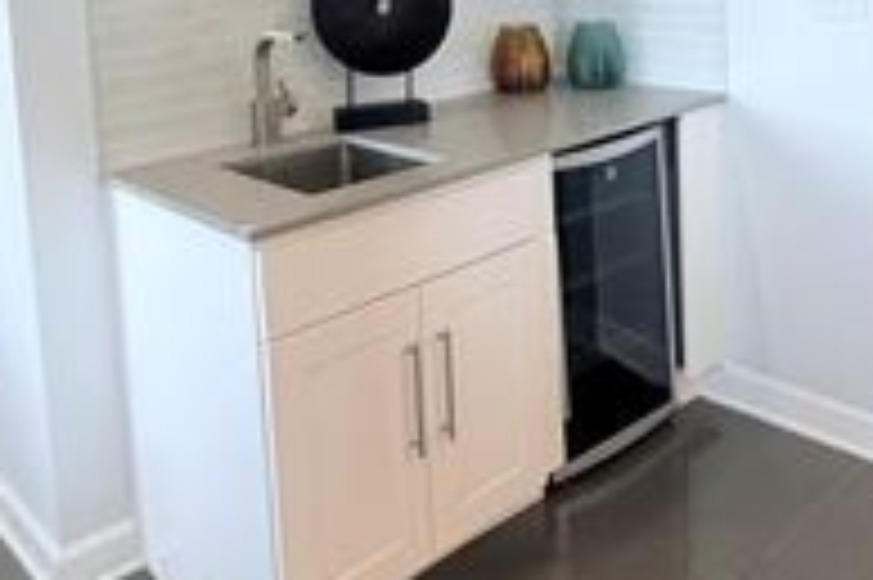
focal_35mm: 40
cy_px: 9
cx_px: 542
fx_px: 969
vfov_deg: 31.1
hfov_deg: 48.1
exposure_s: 1/120
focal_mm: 2.22
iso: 250
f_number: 2.2
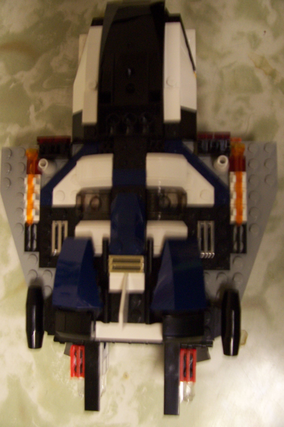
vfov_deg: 55.8
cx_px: 142
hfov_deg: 38.9
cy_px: 214
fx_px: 402
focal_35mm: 34
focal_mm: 5.6
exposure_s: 1/8
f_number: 2.7
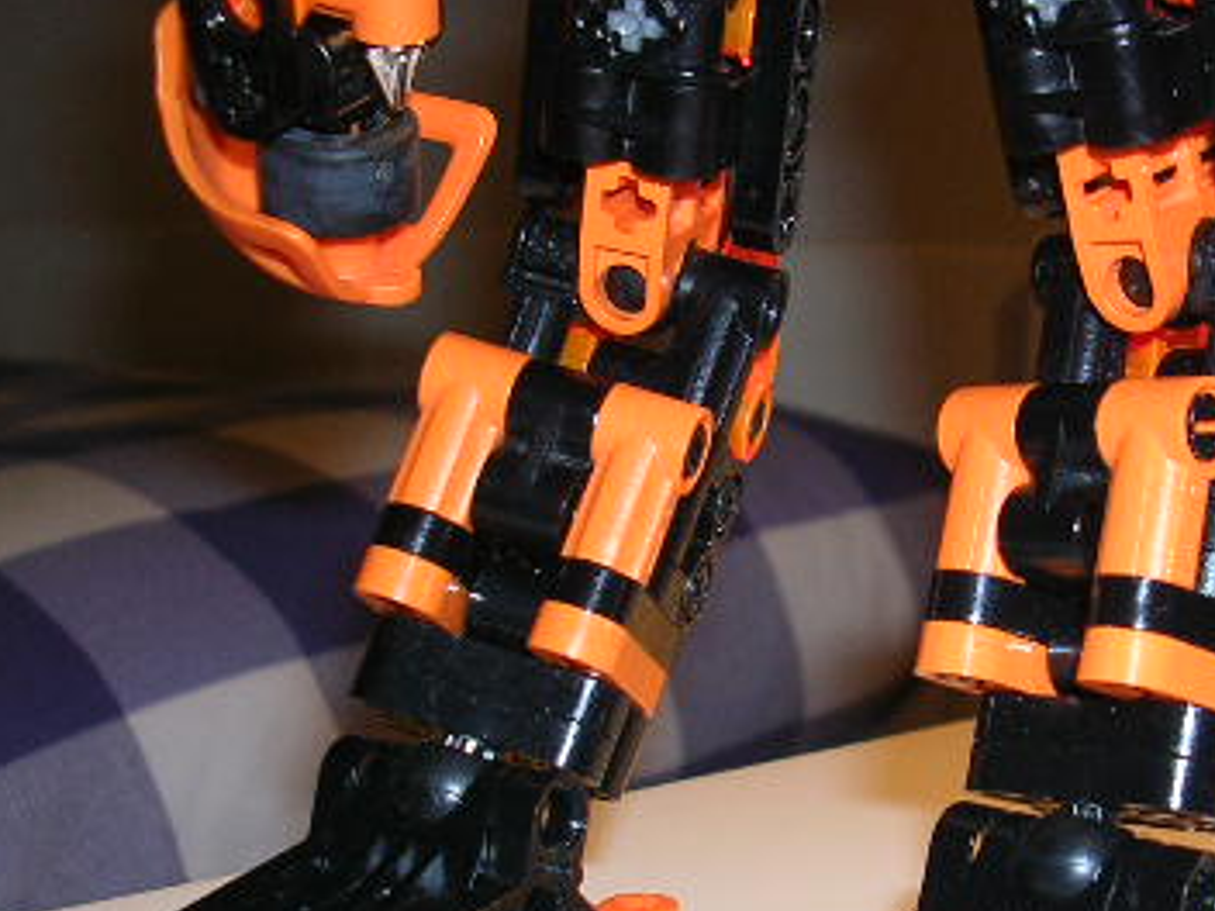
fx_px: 2422
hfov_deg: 27.8
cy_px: 569
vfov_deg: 21.3
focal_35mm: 69
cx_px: 918
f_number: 2.8
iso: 50
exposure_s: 1/60.1
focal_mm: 5.8
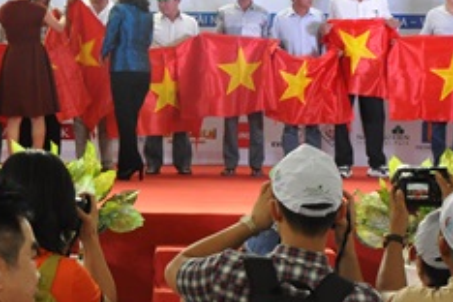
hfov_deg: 16.6
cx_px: 141
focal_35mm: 123
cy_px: 115
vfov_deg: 11.1
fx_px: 1548
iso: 800
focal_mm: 32
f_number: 10
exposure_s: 1/100
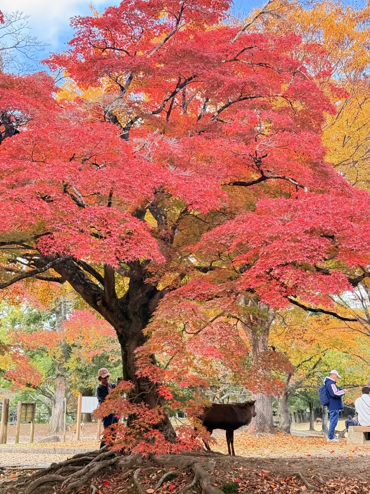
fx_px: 813
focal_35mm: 57
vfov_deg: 33.7
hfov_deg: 25.6
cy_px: 215
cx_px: 184
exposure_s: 1/238
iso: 125
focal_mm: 6.76
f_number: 1.78
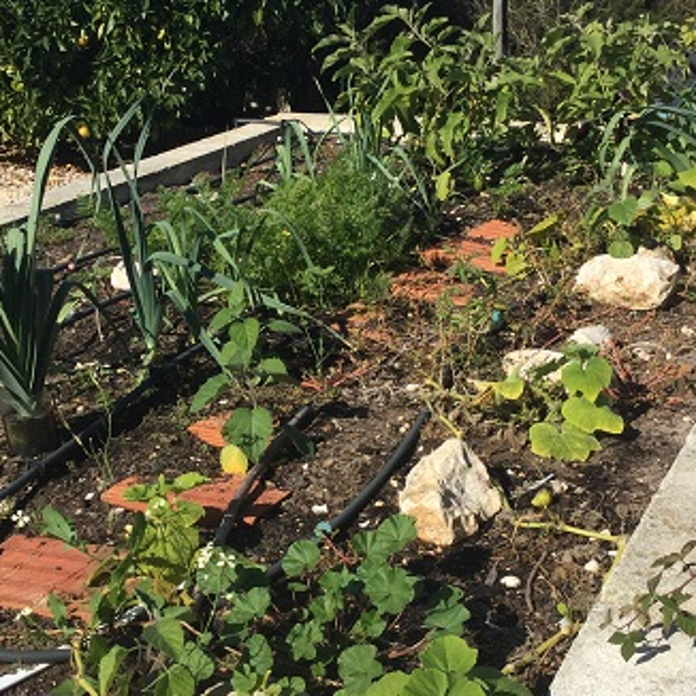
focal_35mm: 56
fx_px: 1274
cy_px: 393
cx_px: 297
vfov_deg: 30.5
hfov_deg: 30.5
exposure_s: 1/1733
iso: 25
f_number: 2.4
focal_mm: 3.3
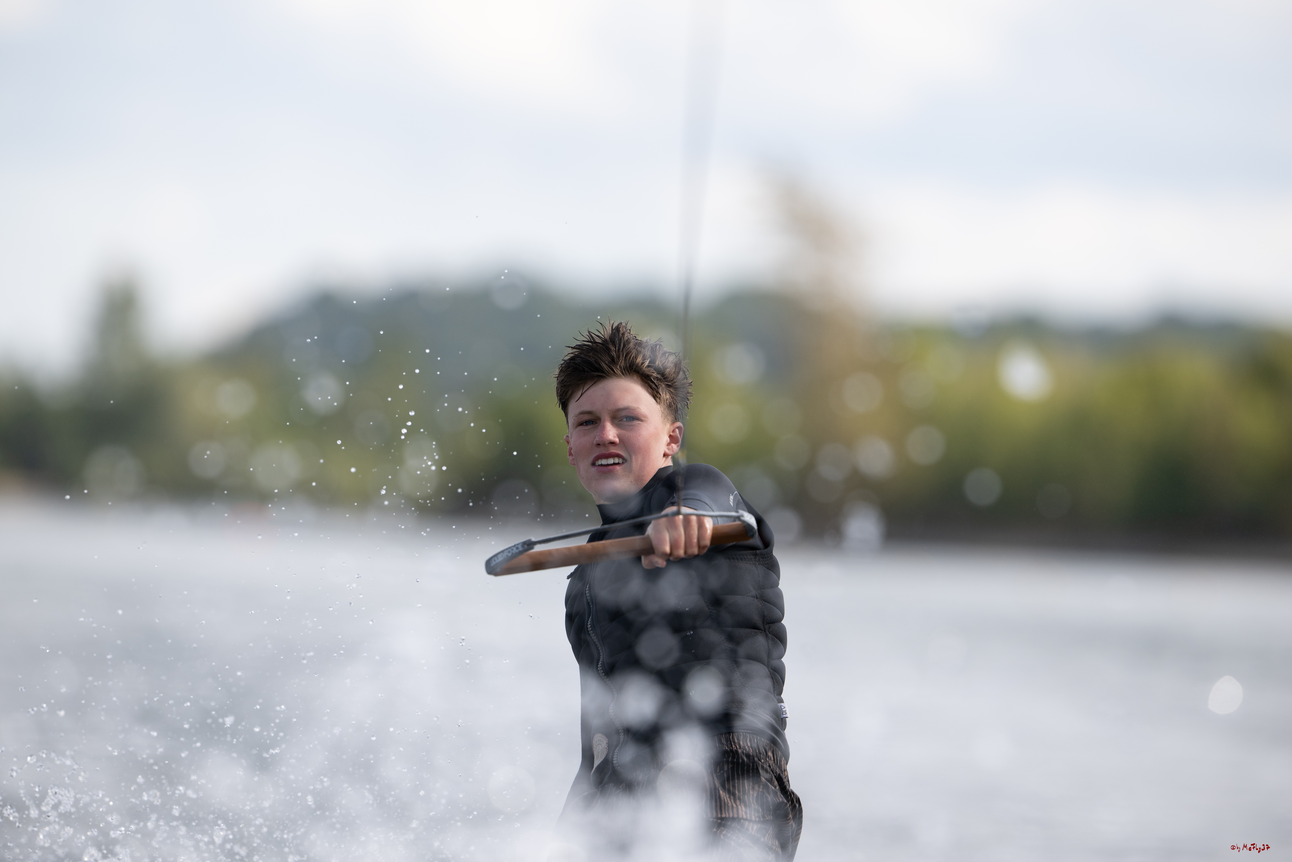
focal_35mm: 400
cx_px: 646
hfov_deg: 5.2
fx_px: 14354
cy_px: 431
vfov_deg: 3.4
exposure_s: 1/2000
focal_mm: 400
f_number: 4.5
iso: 320
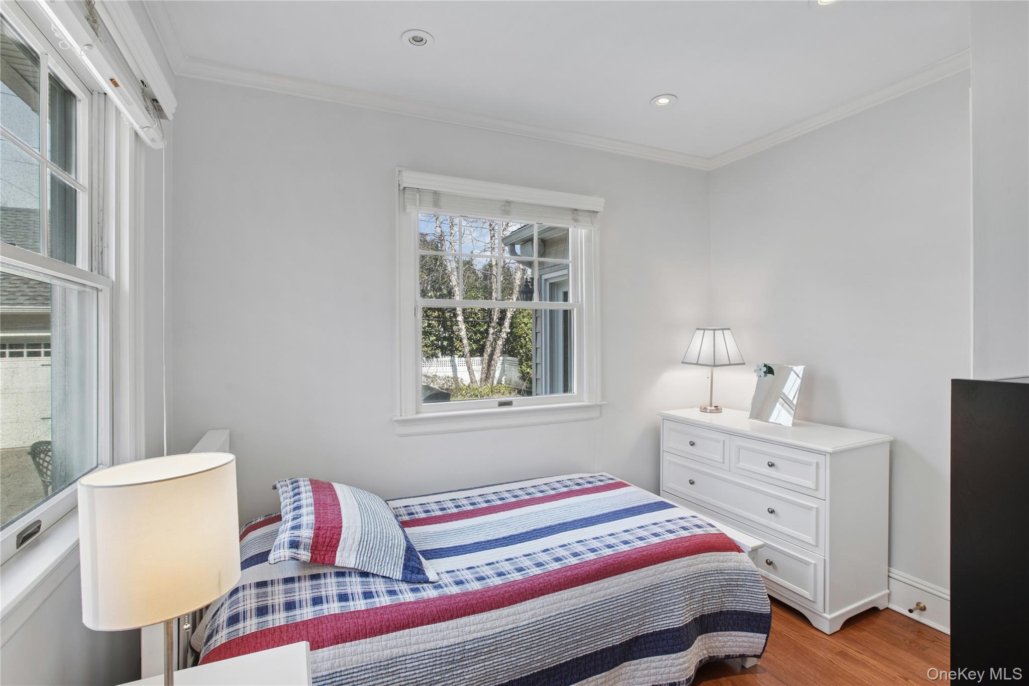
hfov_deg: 96.7
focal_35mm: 16
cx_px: 514
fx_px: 457
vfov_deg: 73.7
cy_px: 343
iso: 100
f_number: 11
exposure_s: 1/5
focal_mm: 16
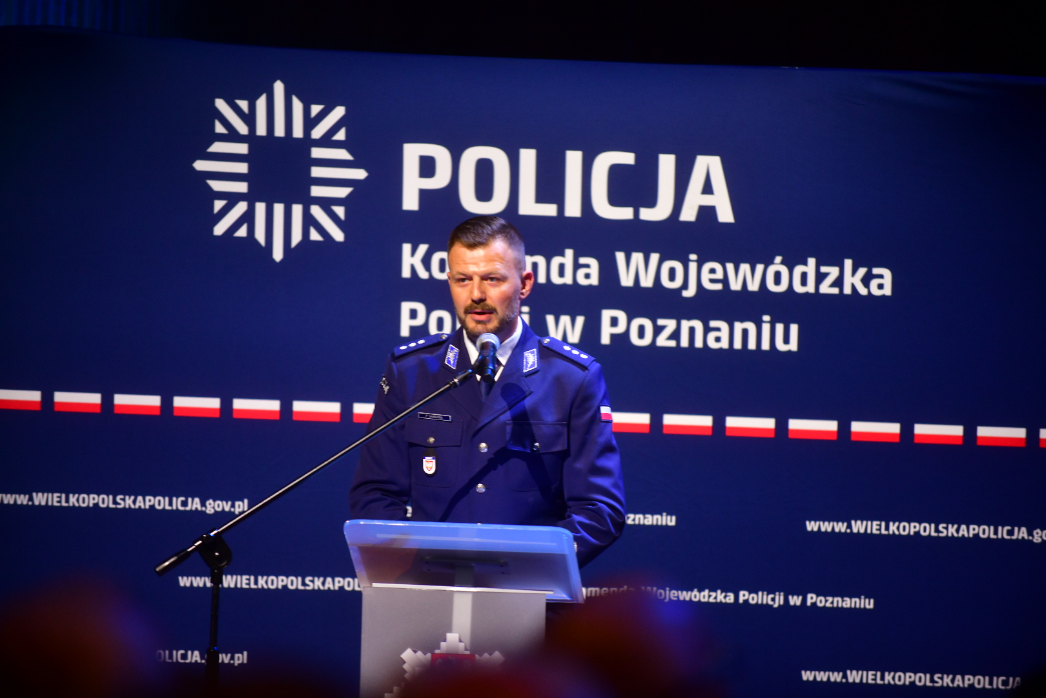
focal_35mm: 200
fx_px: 5811
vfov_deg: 6.9
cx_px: 523
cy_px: 349
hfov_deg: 10.3
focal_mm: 200
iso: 560
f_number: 2.8
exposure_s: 1/100
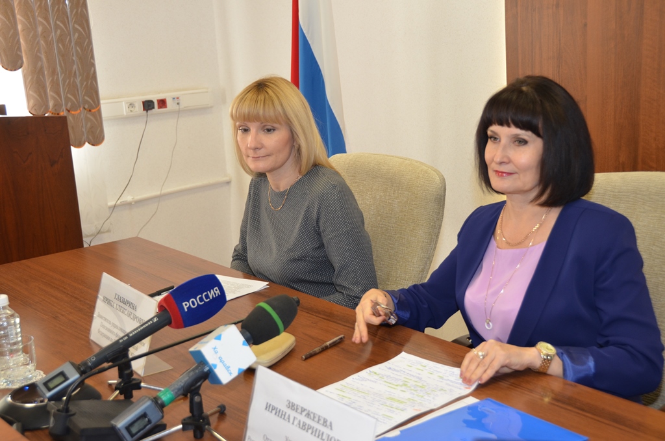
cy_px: 220
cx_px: 332
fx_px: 940
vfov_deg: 26.4
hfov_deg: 39.0
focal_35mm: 51
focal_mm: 34
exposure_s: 1/60
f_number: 4.2
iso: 560
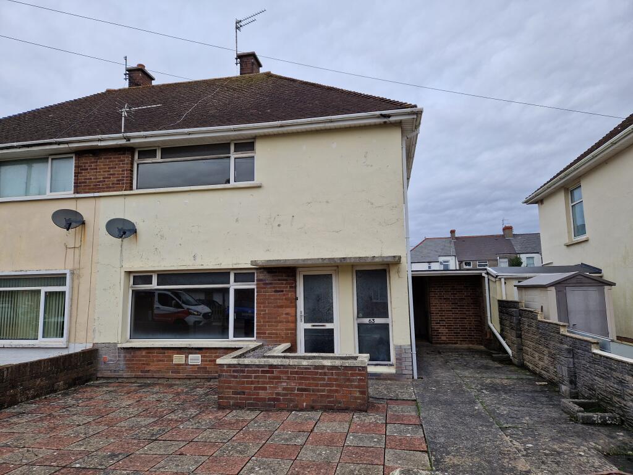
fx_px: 421
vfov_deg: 58.9
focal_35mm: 23
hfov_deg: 73.9
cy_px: 238
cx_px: 316
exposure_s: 1/297
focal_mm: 5.4
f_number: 1.8
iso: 50
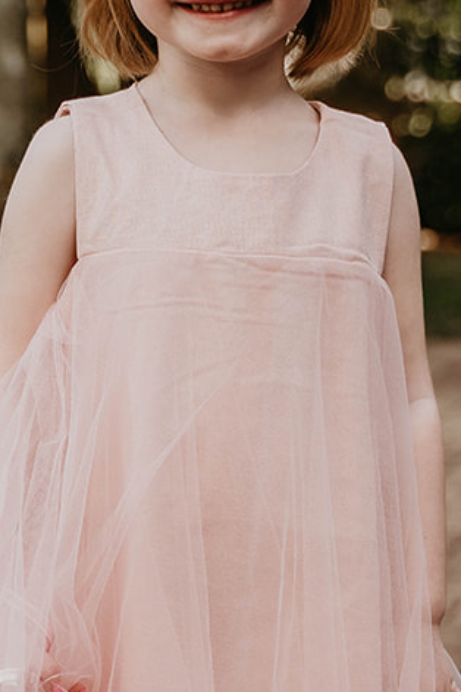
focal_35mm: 136
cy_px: 423
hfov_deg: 10.1
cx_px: 136
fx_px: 2612
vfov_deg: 15.1
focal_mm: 40
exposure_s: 1/400
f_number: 2.8
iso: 200
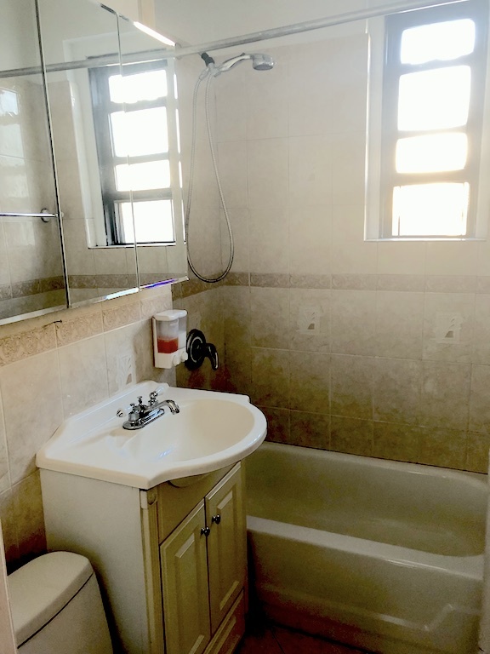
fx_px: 547
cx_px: 245
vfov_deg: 61.7
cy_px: 327
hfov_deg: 48.2
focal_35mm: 29
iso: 250
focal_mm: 3.99
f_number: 1.8
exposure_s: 1/60
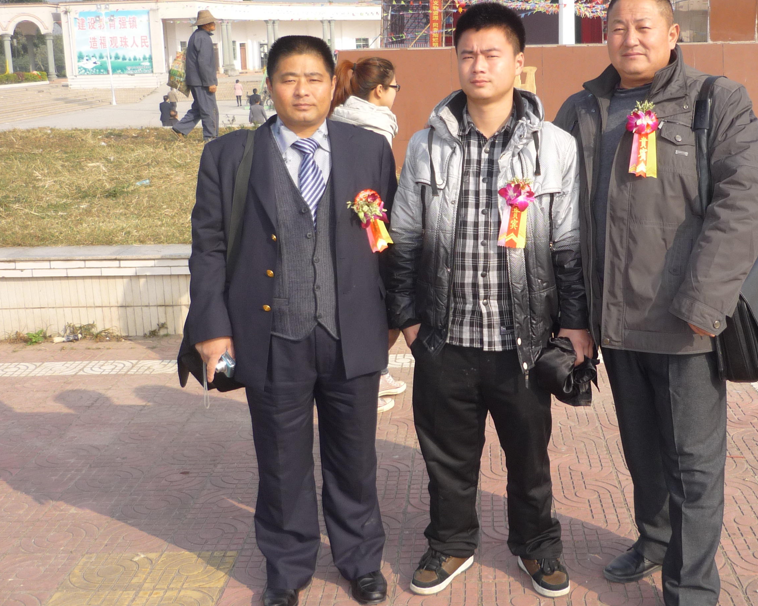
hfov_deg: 39.9
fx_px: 1032
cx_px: 501
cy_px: 255
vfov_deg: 32.7
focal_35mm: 46
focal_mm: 5.5
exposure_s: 1/800
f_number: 2.8
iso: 100
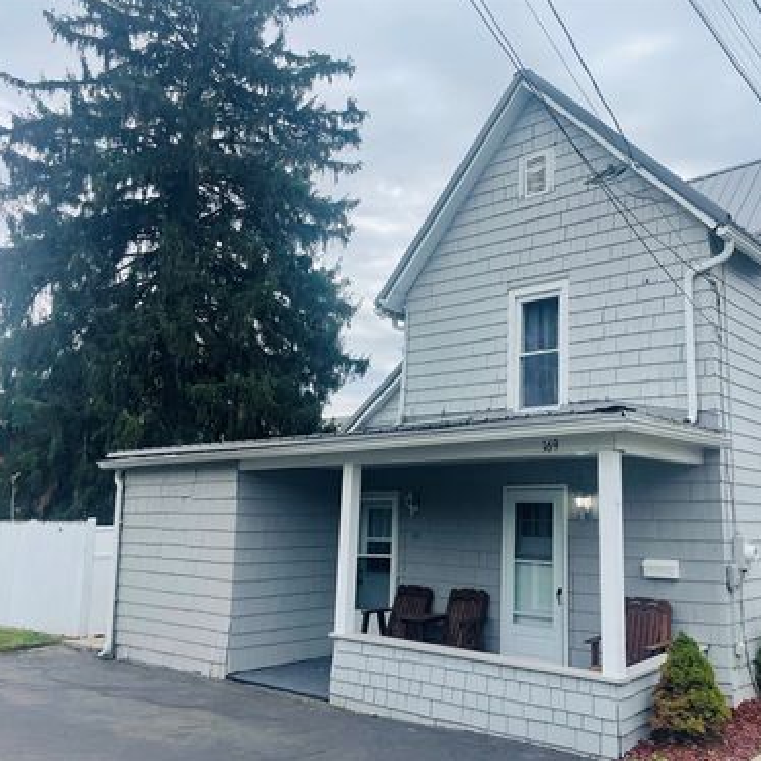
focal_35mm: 31
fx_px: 771
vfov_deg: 52.5
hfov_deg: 51.7
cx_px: 494
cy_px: 378
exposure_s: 1/972
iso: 32
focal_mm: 4.2
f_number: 1.6
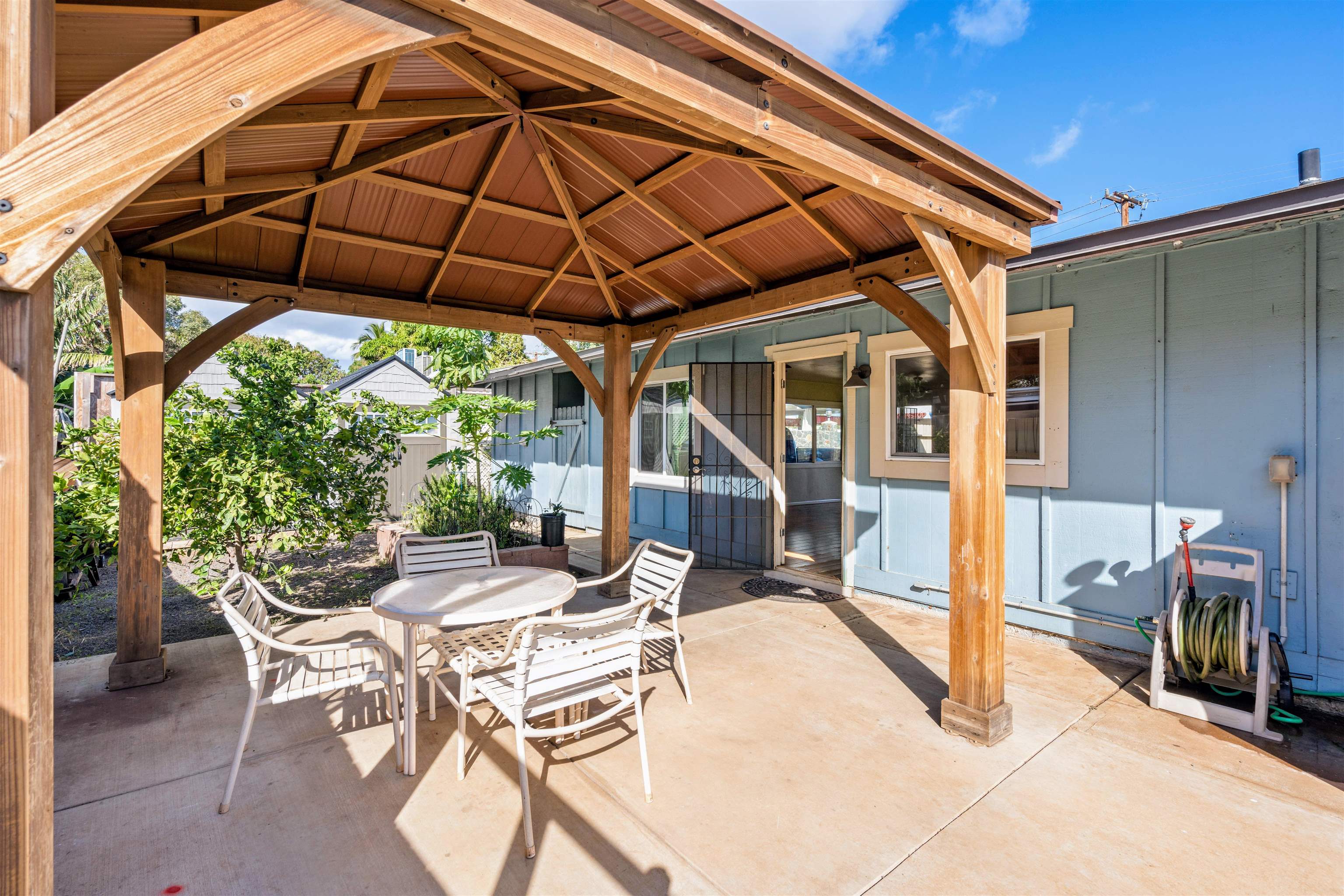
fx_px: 597
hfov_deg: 96.7
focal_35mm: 16
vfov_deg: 73.7
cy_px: 448
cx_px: 672
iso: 160
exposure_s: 1/60
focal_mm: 16
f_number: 9
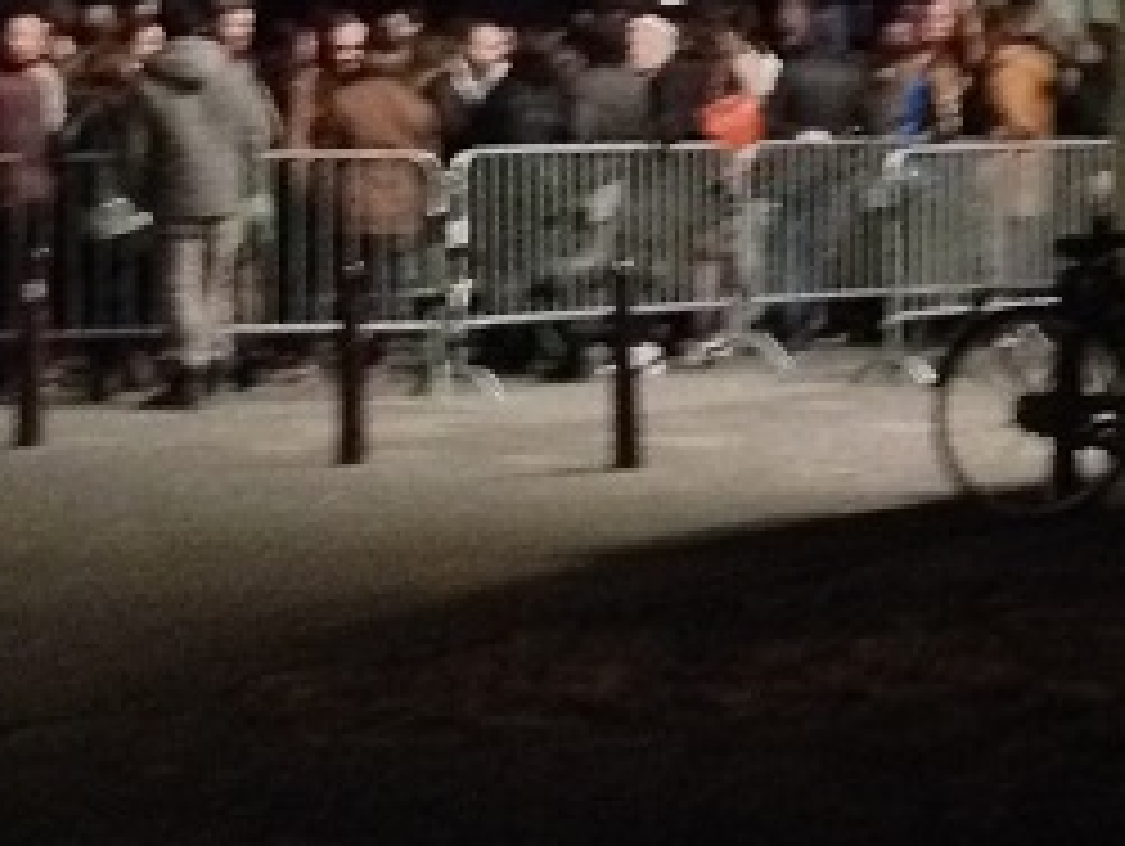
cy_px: -225
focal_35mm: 179
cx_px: 1170
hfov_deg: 10.9
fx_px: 5823
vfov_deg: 8.2
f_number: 2.4
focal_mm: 4.28
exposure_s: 1/15
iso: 800
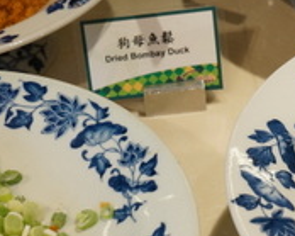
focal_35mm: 109
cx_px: 212
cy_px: 174
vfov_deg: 14.1
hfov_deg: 17.6
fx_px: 949
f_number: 4
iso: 640
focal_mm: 21
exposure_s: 1/160
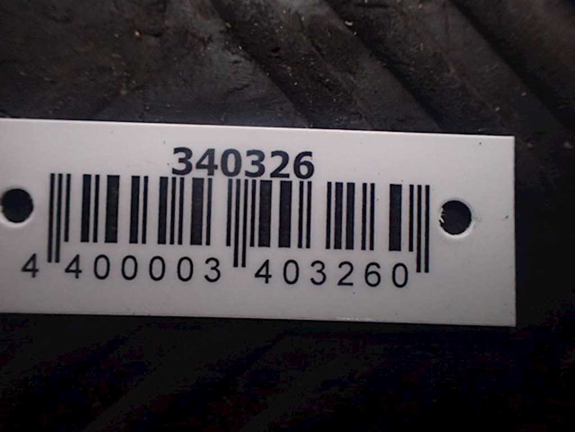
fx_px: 498
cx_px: 288
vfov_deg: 46.8
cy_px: 216
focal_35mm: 30
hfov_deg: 60.0
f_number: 2.3
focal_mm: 5.5
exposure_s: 1/60
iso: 800
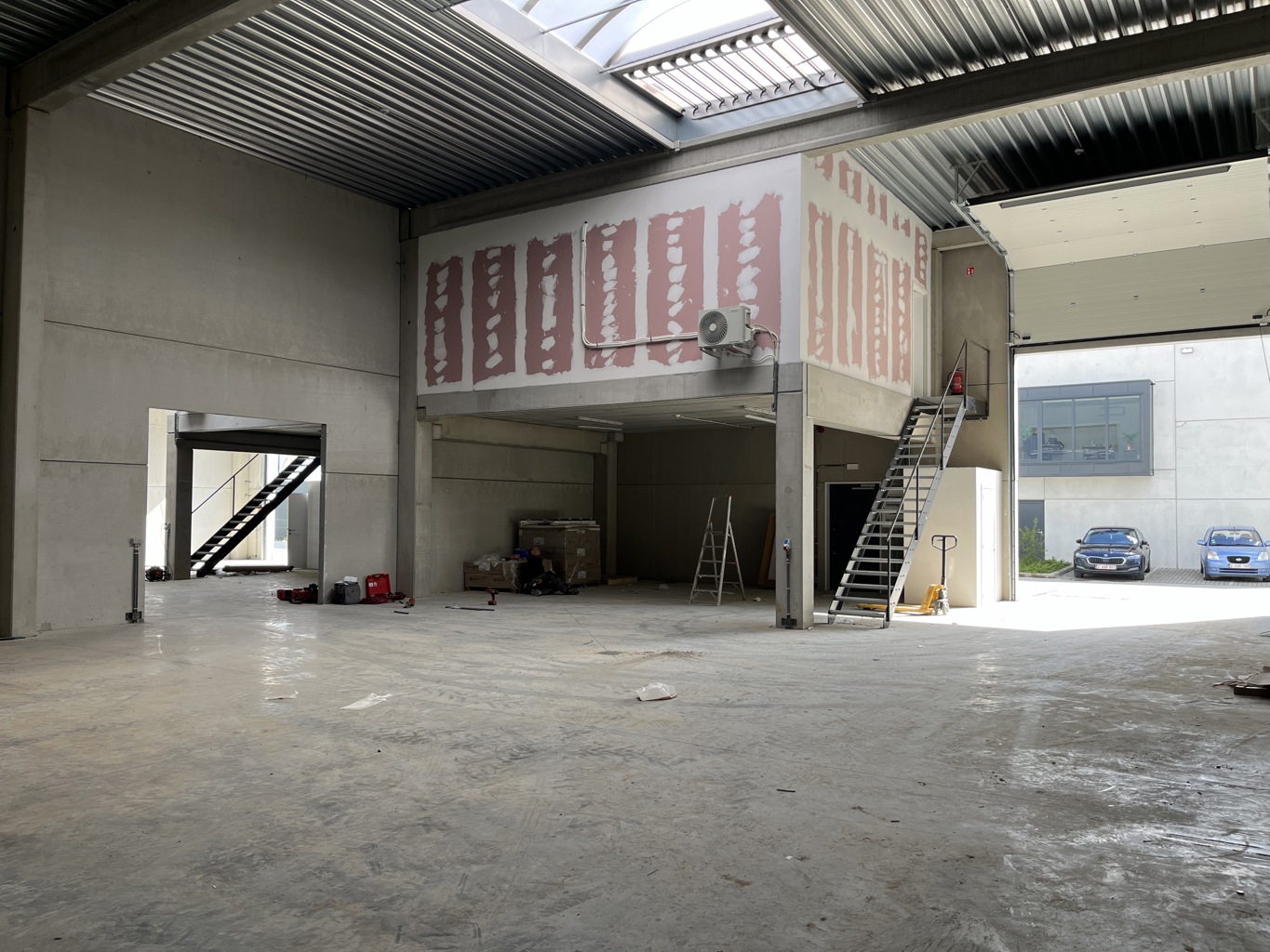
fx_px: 954
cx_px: 635
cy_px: 476
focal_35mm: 26
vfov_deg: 53.1
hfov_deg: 67.3
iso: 40
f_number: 1.6
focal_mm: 5.1
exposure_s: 1/255
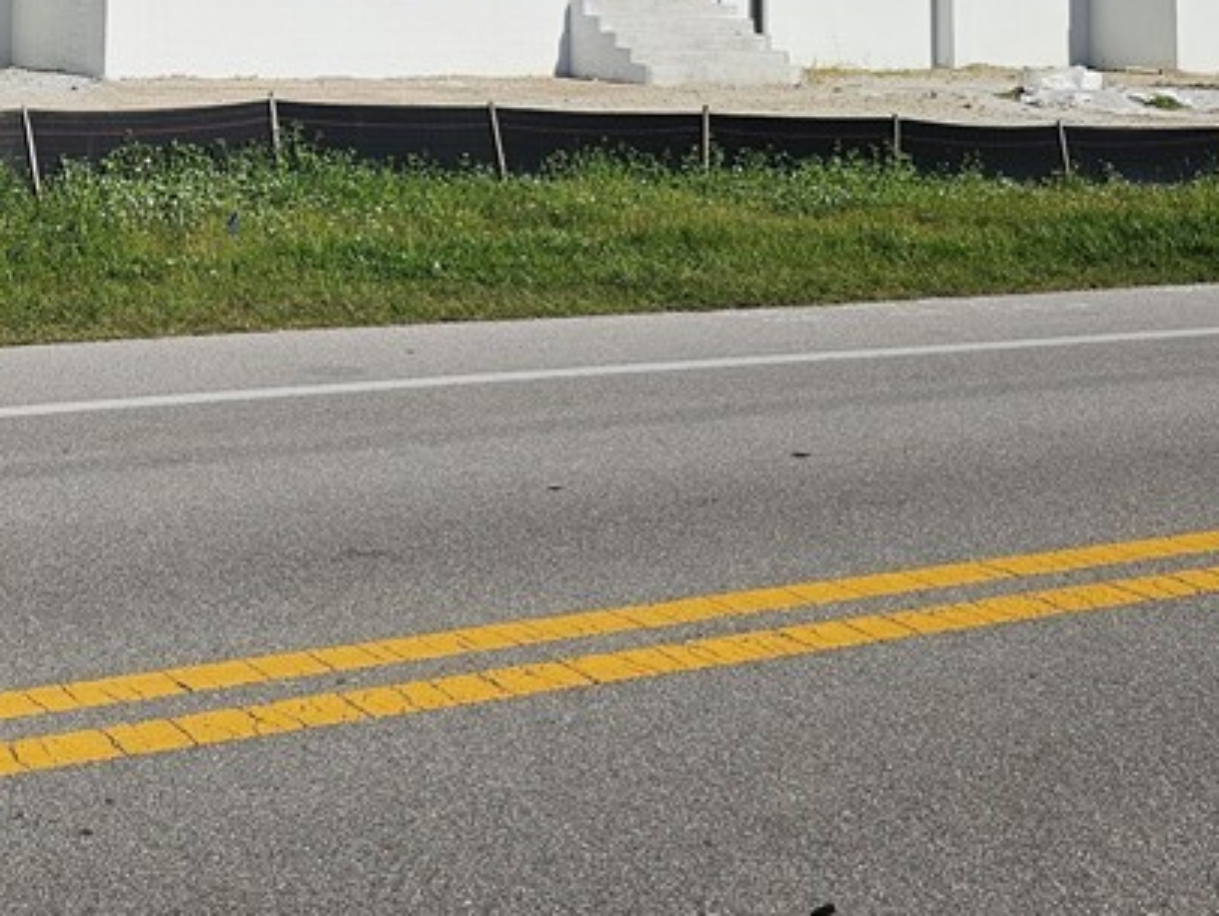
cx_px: 54
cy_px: -183
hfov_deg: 31.2
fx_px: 2044
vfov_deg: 23.1
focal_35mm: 58
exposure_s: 1/2157
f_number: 1.7
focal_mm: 6.3
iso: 10
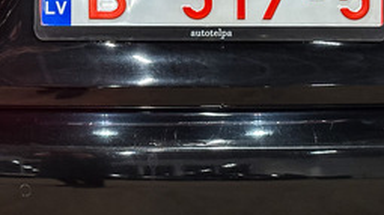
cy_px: 45
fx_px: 1251
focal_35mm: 123
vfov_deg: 9.8
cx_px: -66
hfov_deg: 16.8
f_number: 1.8
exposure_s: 1/35
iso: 250
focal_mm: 6.86
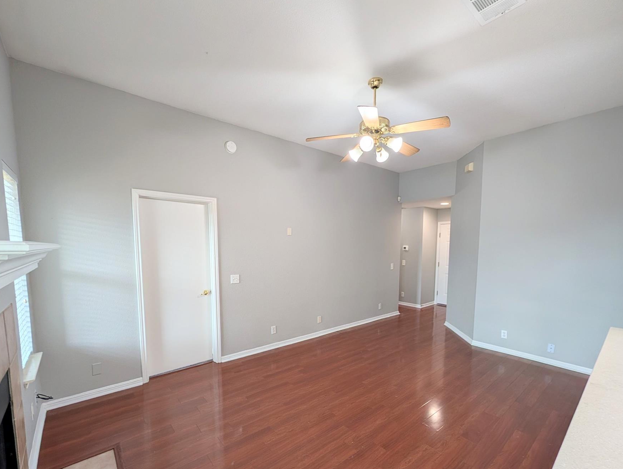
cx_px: 313
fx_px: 252
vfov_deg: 85.2
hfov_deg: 102.0
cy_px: 271
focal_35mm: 14
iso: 82
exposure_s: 1/120
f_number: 1.7
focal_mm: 2.02
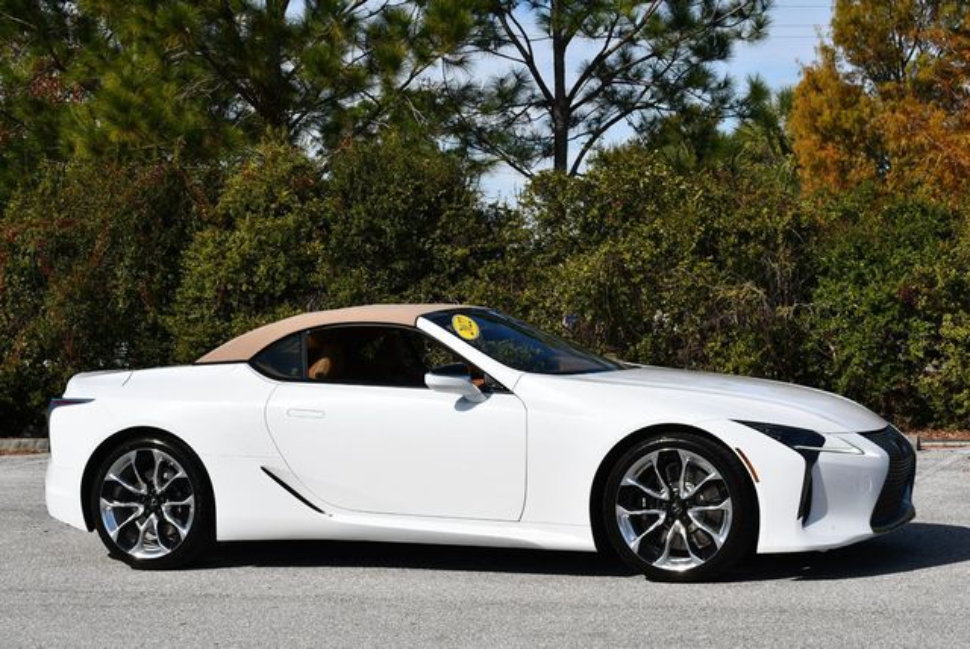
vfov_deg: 18.0
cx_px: 485
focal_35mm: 76
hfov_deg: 26.6
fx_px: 2050
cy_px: 324
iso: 100
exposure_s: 1/400
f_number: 10
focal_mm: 38
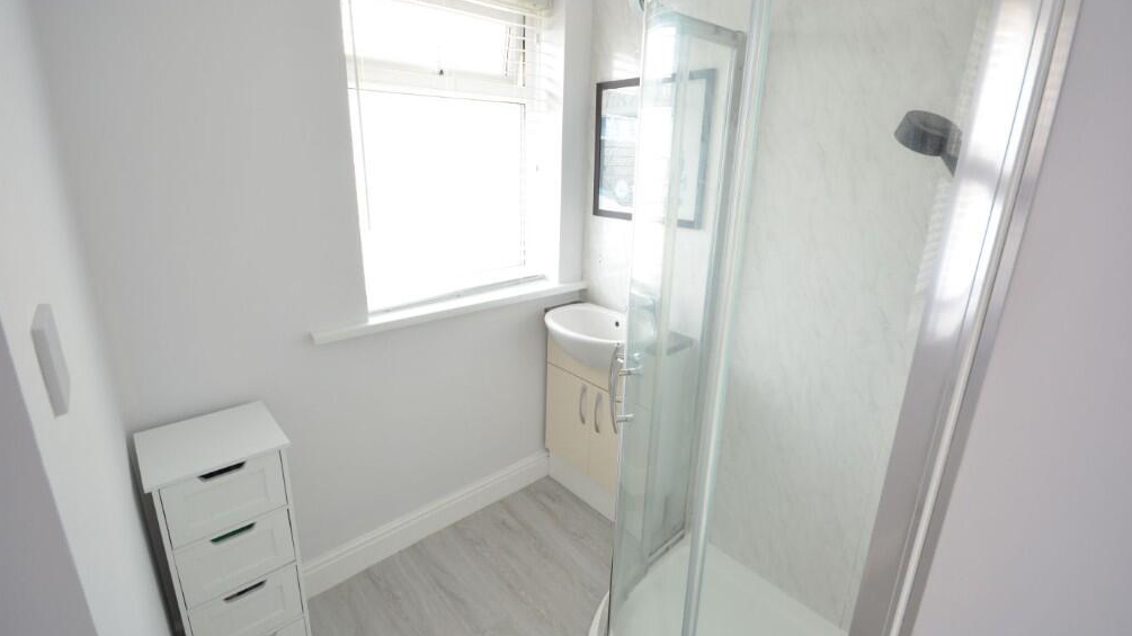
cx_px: 572
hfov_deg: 99.4
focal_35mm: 16
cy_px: 301
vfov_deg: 67.0
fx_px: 480
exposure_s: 1/25
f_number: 8
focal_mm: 10
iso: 400
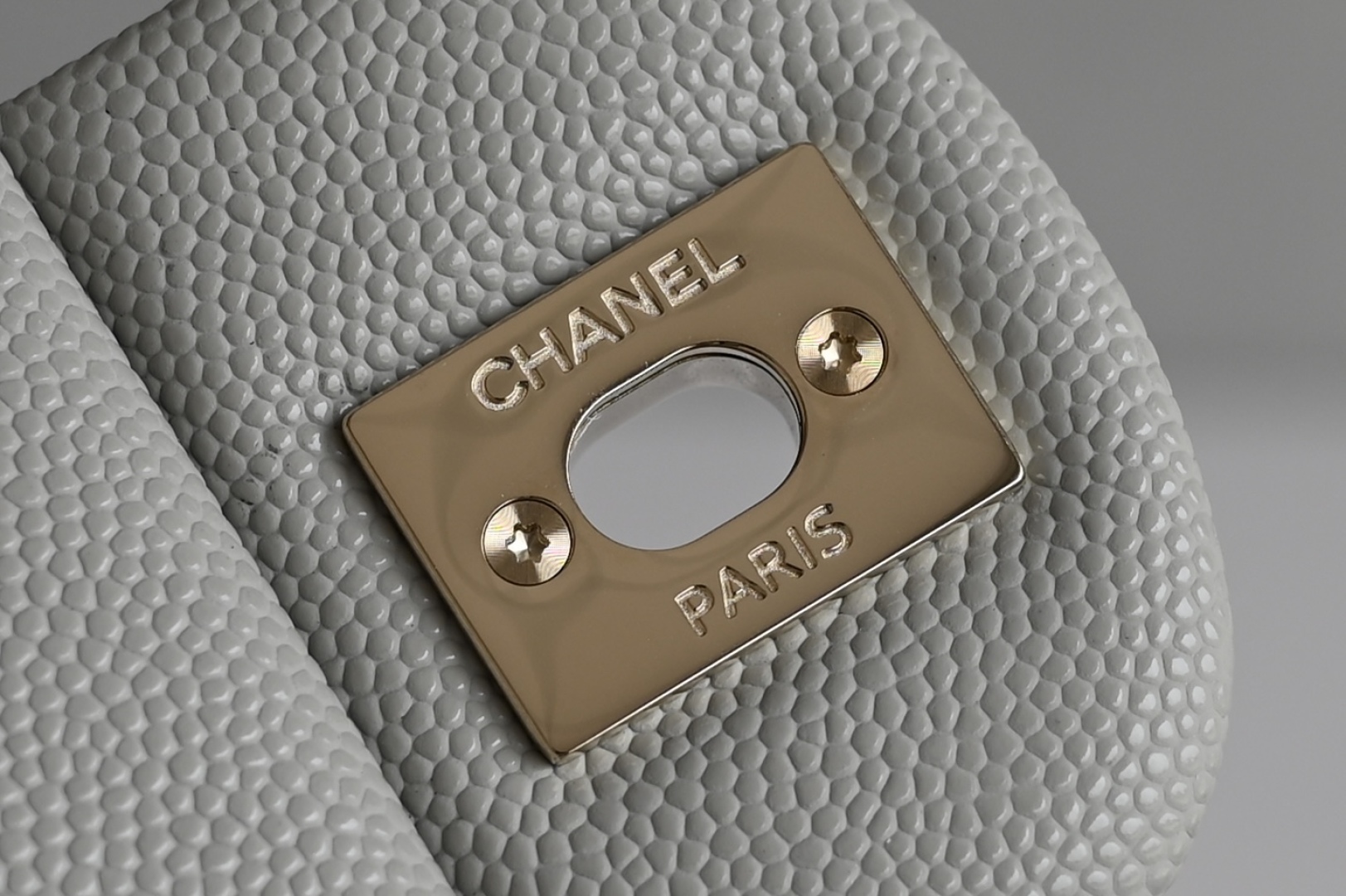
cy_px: 448
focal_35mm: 66
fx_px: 2466
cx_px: 673
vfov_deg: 20.6
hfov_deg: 30.5
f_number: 5.6
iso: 125
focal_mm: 66
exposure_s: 1/250
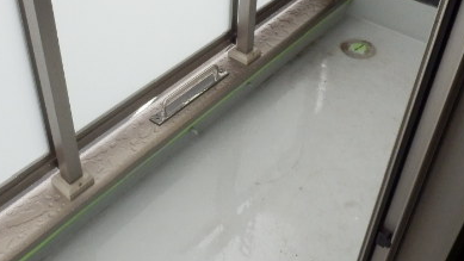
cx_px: 155
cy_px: 33
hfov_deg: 46.6
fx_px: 529
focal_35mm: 43
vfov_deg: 26.9
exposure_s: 1/400
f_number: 3
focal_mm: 4.2
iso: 800
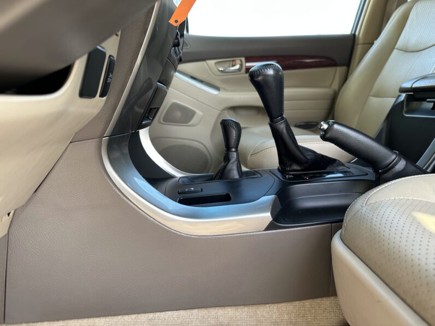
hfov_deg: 71.6
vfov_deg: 56.8
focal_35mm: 24
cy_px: 163
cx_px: 218
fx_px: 302
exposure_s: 1/121
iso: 80
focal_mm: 6.86
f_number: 1.78
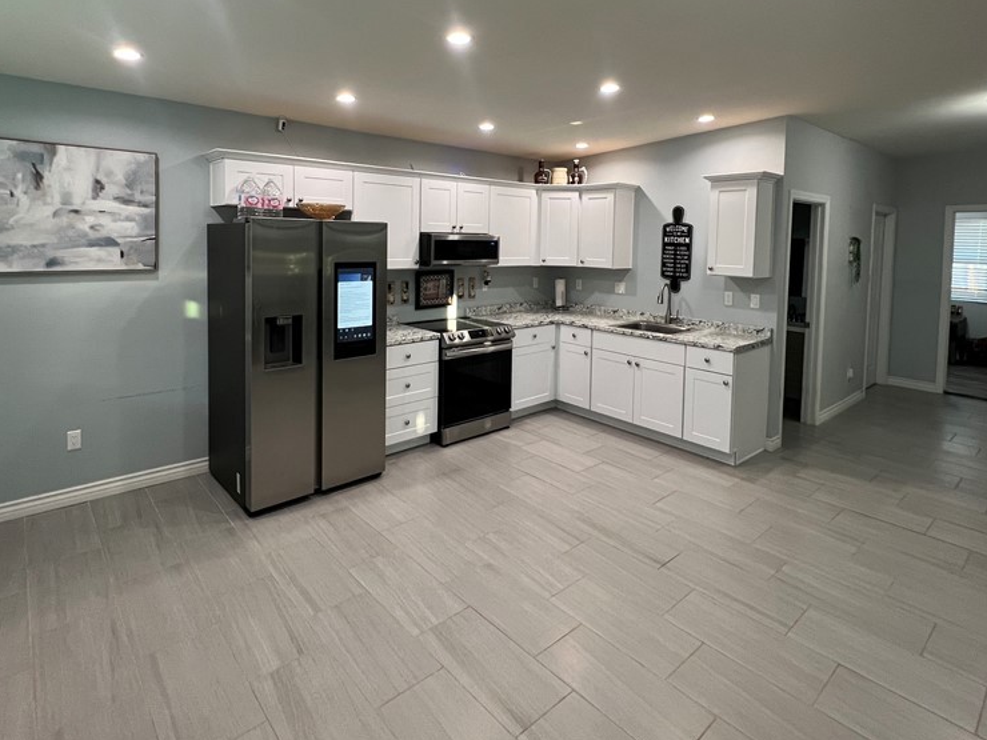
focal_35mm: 18
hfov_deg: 87.7
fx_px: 513
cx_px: 487
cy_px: 265
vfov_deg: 70.1
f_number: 1.8
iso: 160
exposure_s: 1/60
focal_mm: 1.57
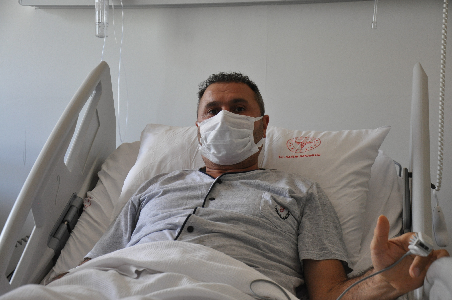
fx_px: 790
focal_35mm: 63
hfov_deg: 31.9
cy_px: 150
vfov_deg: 21.5
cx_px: 226
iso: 800
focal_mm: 42
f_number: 5
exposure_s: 1/100
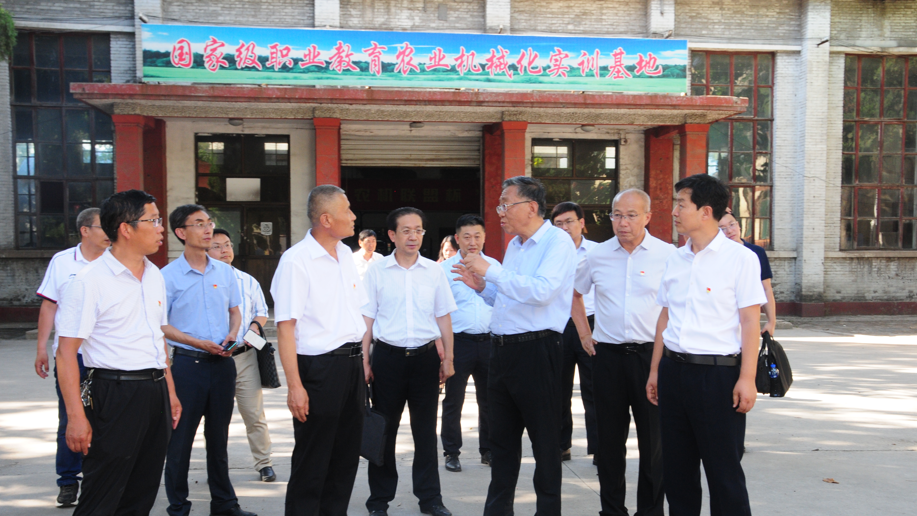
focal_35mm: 43
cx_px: 477
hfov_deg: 47.3
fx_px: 1046
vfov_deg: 27.7
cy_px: 301
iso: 560
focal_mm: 26
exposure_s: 1/60
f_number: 9
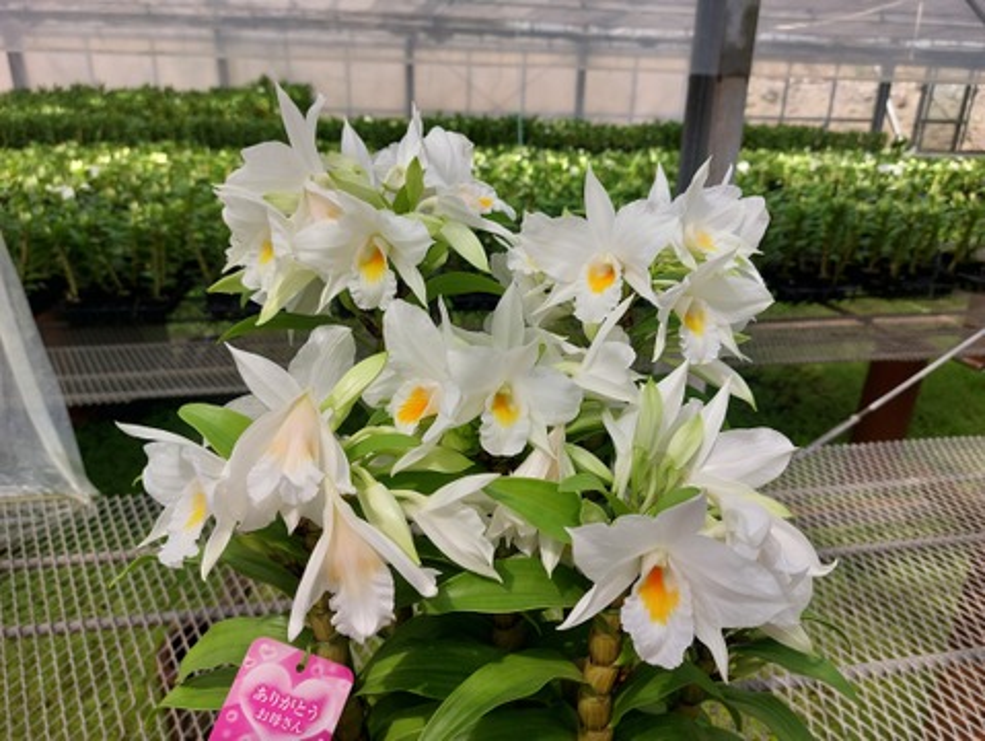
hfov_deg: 71.6
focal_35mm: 24
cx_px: 492
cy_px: 370
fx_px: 683
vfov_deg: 56.9
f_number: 1.8
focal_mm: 5.23
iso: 25
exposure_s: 1/440
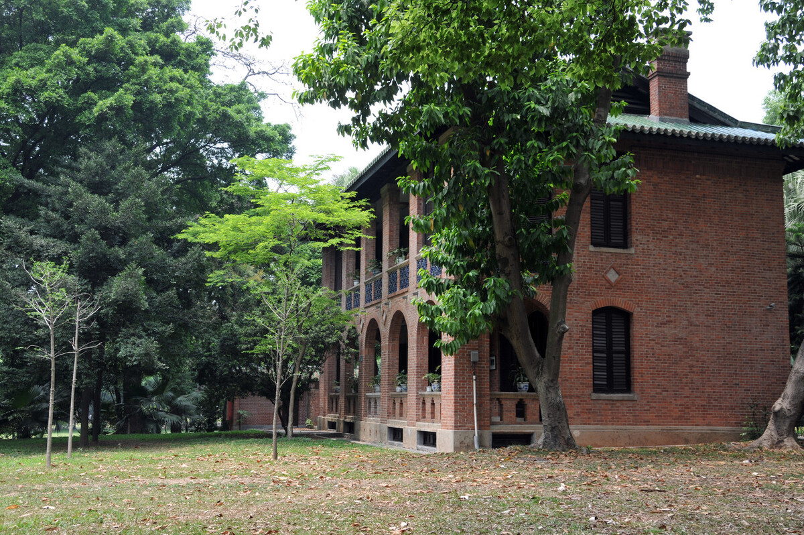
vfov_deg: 34.2
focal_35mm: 39
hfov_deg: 49.6
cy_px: 268
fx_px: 870
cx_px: 402
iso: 200
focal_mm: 26
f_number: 6.3
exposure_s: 1/160
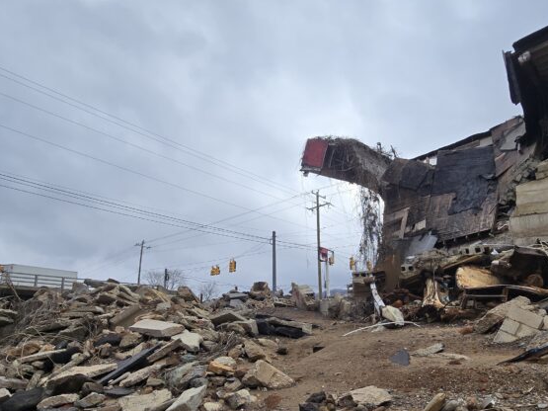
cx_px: 282
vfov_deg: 56.0
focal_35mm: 24
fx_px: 380
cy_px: 261
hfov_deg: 71.6
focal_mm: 2.2
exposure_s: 1/2664
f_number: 2.2
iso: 50
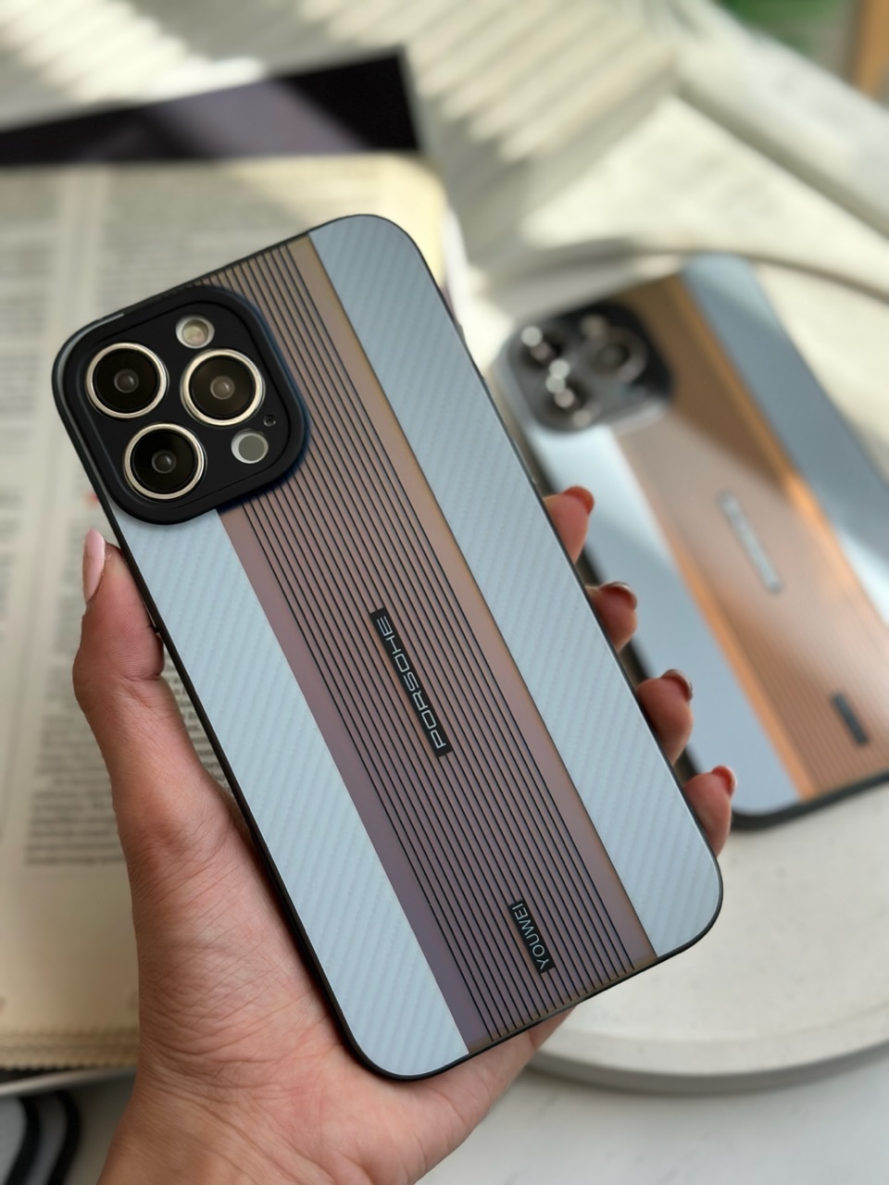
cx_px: 444
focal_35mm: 48
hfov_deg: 30.3
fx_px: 1644
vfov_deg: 39.7
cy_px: 592
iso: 100
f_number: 1.78
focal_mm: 6.86
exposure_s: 1/2890
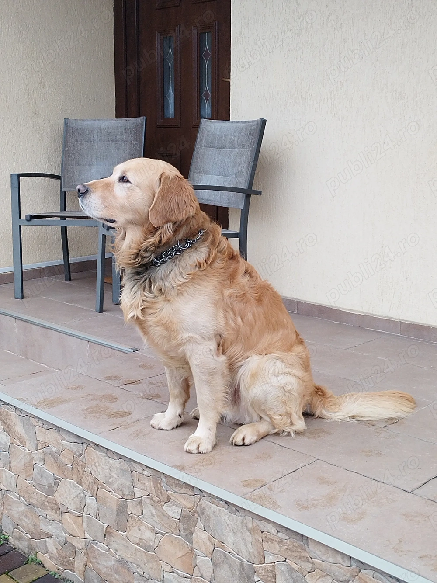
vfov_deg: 39.7
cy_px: 292
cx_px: 218
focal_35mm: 48
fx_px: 808
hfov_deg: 30.3
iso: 204
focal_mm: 6.24
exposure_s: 1/100
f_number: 1.8
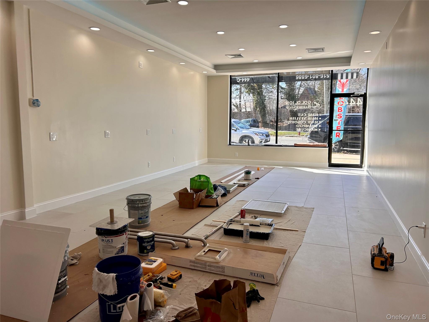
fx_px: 322
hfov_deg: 67.3
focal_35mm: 26
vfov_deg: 53.1
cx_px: 214
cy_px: 161
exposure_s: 1/666
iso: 50
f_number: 1.5
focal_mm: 5.7
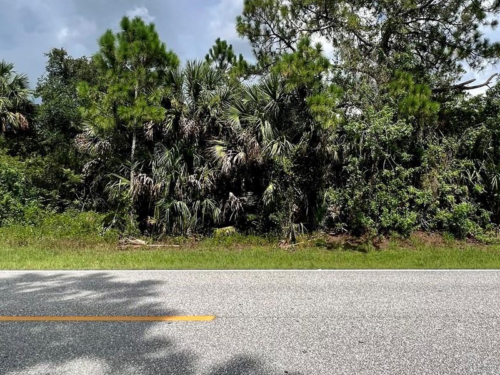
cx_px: 286
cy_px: 156
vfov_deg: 52.8
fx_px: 376
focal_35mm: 26
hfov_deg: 67.0
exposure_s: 1/1946
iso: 32
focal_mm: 1.57
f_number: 1.8
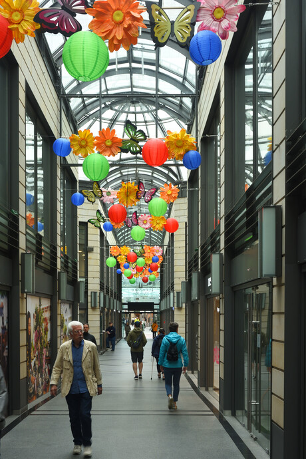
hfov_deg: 31.9
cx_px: 153
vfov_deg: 46.4
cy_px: 230
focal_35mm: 42
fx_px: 535
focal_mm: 28
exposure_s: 1/25
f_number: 8
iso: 400
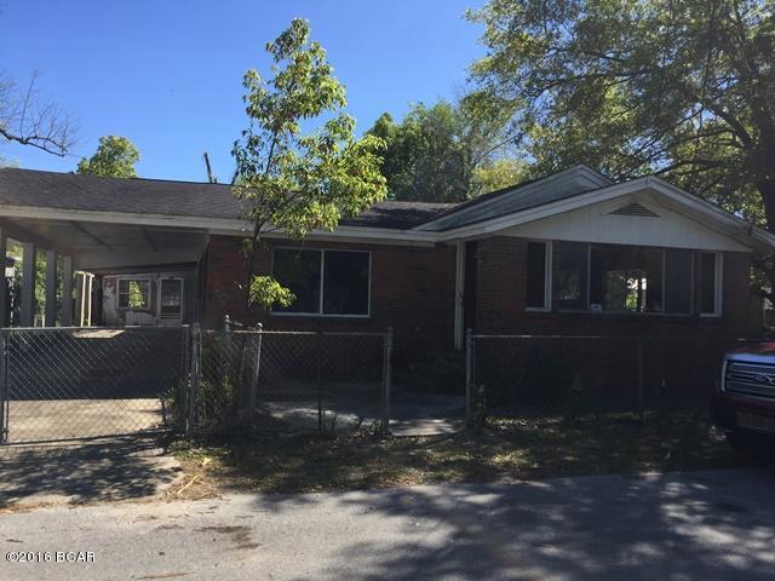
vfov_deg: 48.2
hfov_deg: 61.7
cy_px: 290
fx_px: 649
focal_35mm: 29
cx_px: 388
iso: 32
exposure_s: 1/1319
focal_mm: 4.15
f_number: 2.2
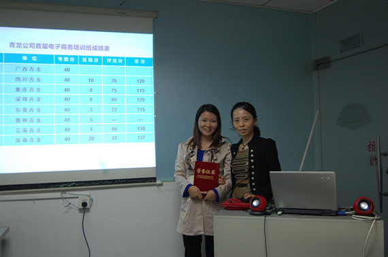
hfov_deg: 55.2
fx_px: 371
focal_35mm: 34
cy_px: 128
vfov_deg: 38.2
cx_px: 194
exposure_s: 1/30
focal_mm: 23
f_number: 3.8
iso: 400
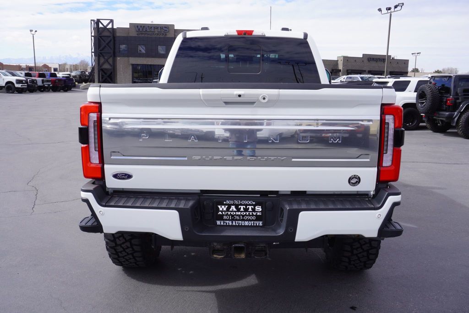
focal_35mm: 33
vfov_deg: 40.0
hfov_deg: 57.2
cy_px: 156
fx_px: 430
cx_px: 234
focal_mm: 22
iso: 100
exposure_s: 1/125
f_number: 9
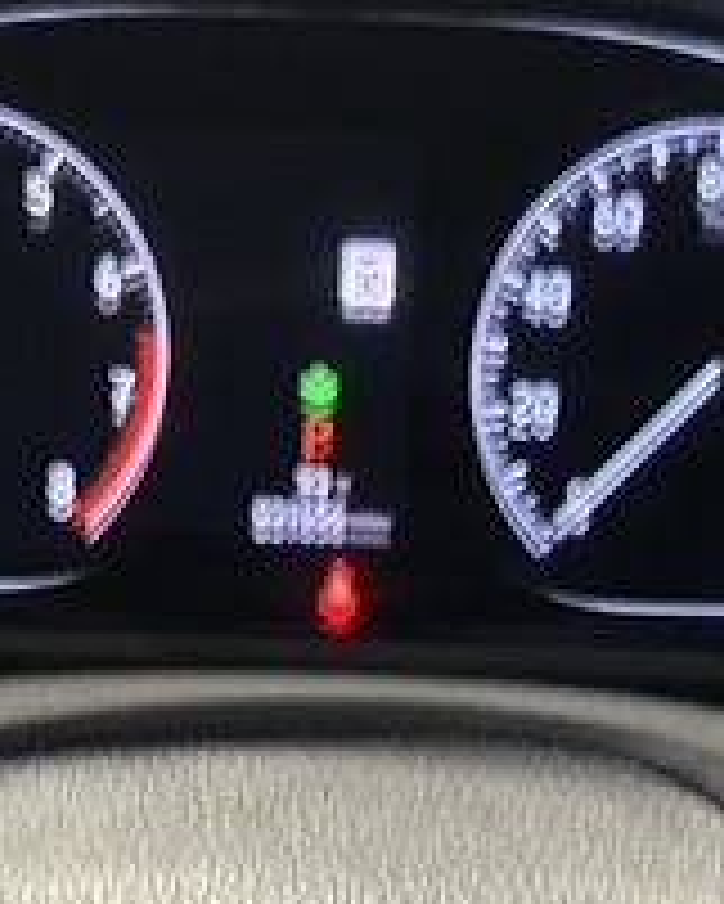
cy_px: 1079
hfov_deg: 13.8
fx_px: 2998
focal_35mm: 112
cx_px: 414
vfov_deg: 16.5
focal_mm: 6.86
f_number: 1.78
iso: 800
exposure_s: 1/50
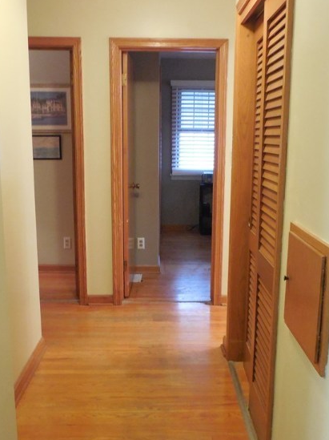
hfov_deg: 34.3
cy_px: 252
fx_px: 533
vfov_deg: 44.7
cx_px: 175
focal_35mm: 42
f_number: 3.8
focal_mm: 5.3
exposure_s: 1/10
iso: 800
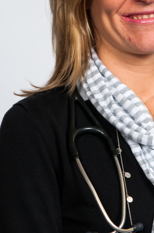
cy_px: 86
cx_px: 145
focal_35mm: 336
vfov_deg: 6.1
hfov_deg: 4.1
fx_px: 2162
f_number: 5.6
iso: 400
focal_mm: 105
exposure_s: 1/80
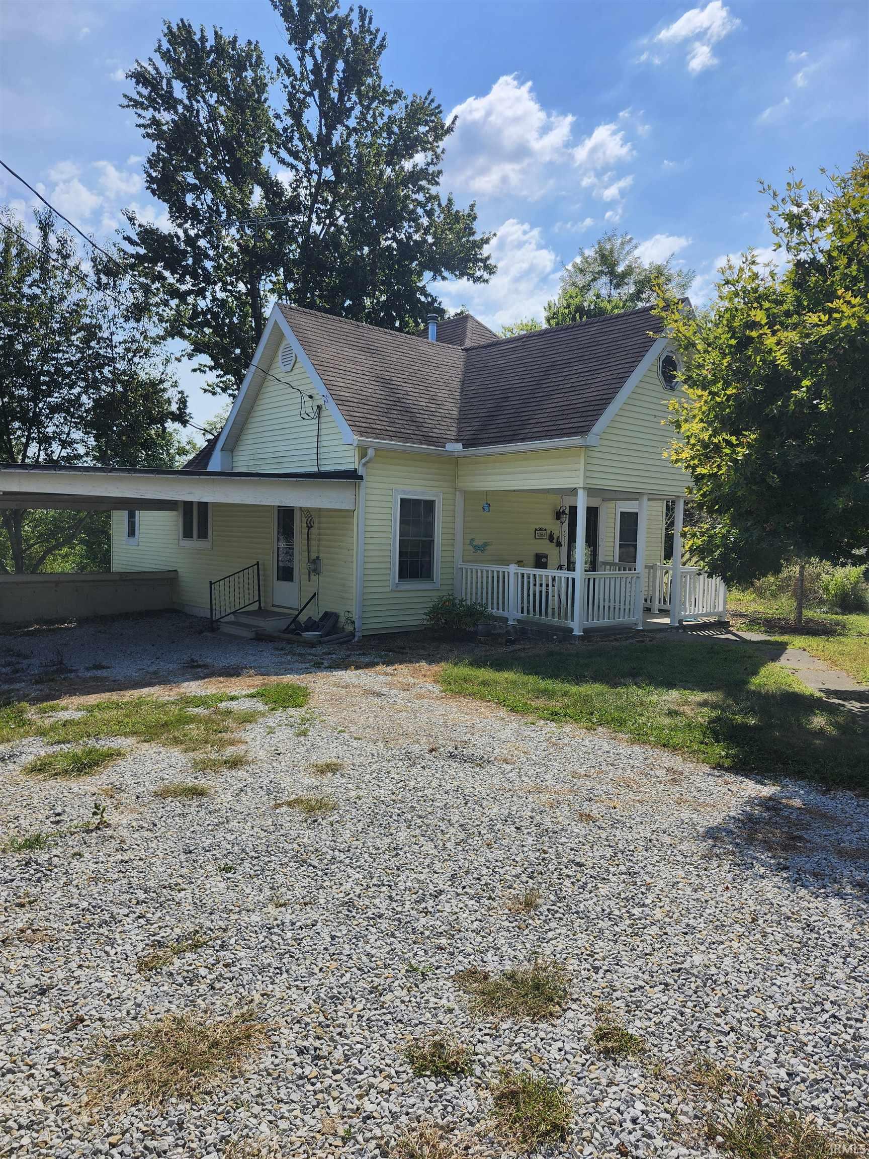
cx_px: 434
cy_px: 580
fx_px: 770
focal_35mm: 23
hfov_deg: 58.9
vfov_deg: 73.9
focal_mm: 5.54
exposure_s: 1/2737
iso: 25
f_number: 1.8
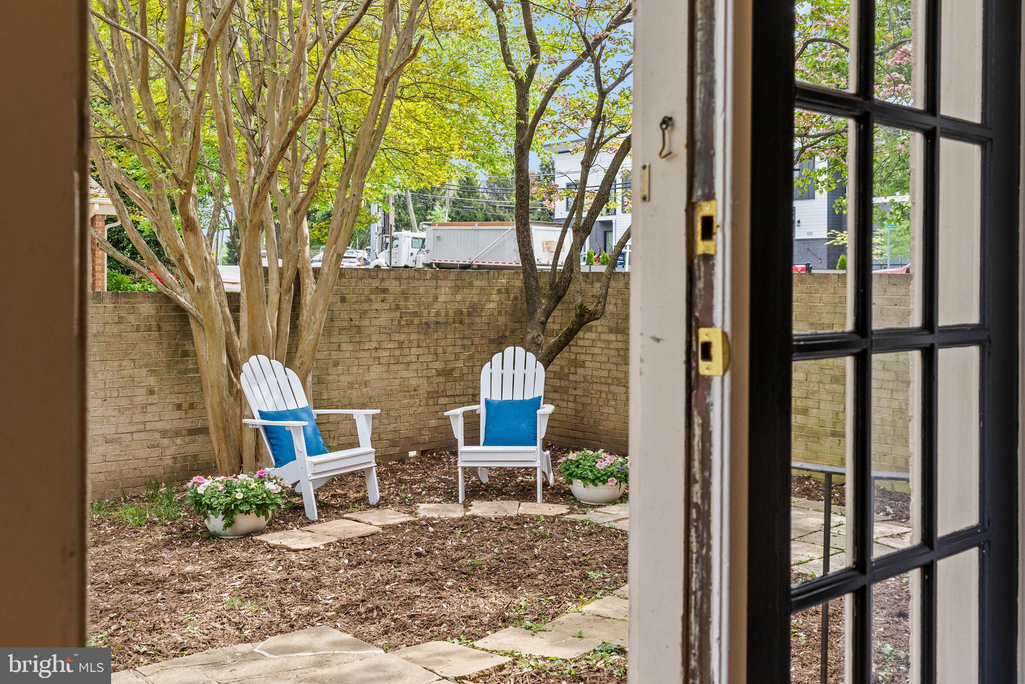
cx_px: 512
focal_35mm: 34
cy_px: 342
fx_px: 983
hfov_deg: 55.1
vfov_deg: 38.4
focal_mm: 34.5
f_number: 8
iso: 200
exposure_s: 1/25
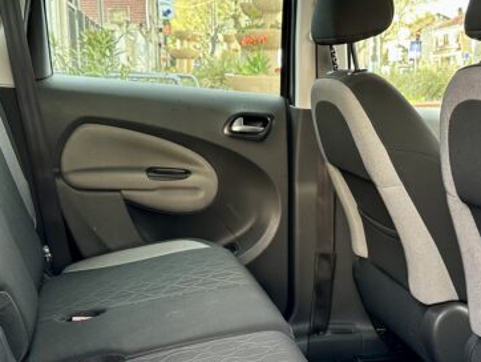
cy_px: 232
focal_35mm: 53
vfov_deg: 27.4
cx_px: 288
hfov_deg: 36.0
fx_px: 737
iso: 160
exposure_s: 1/121
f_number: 1.78
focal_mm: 6.86
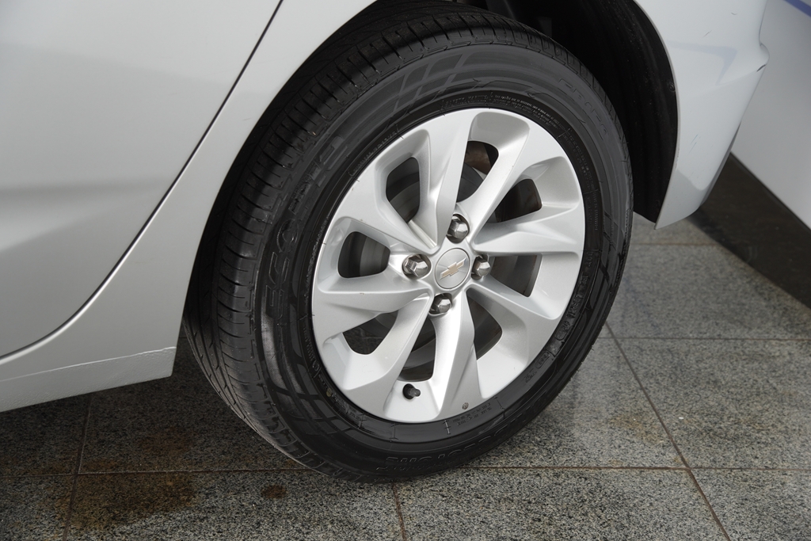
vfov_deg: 20.2
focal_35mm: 68
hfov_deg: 29.9
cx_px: 406
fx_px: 1521
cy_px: 270
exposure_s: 1/80
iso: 160
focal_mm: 45
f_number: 4
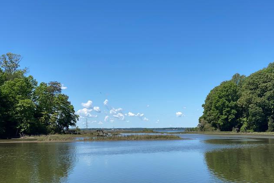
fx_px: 419
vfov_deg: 24.6
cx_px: 139
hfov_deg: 36.2
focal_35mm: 55
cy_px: 102
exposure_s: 1/1295
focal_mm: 6
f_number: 2
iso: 20
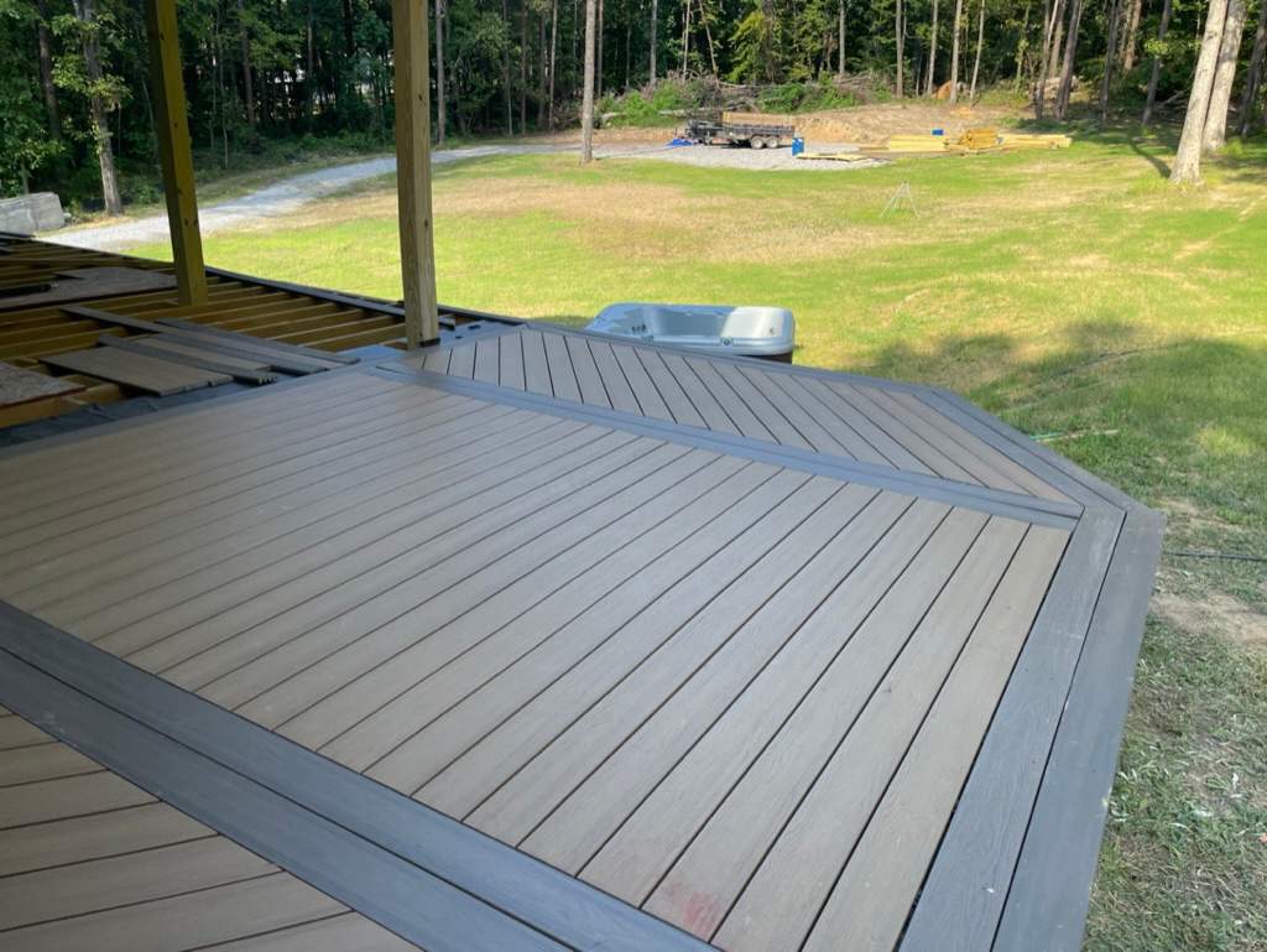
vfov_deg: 53.1
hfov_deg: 67.3
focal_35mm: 26
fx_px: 952
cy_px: 476
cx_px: 634
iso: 32
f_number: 1.6
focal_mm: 5.1
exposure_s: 1/759
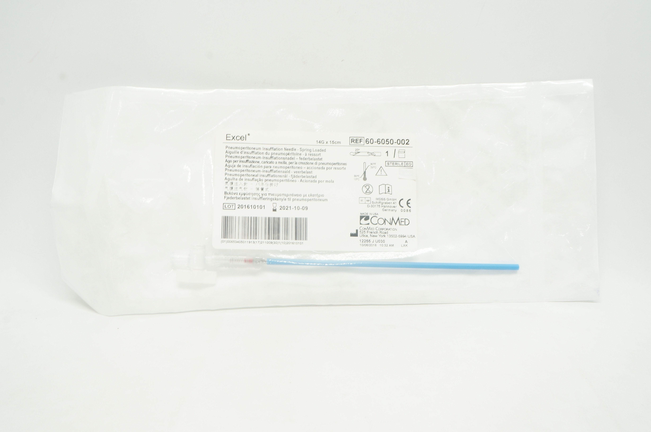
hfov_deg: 53.2
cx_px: 326
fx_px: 650
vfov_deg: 36.8
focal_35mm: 36
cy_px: 216
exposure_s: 1/13
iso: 400
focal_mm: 24
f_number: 13
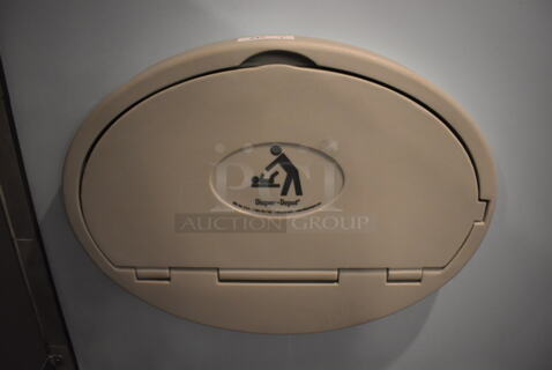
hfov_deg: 67.3
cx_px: 276
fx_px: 415
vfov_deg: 48.1
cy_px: 185
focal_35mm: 27
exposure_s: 1/125
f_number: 3.5
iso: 2800
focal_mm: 18
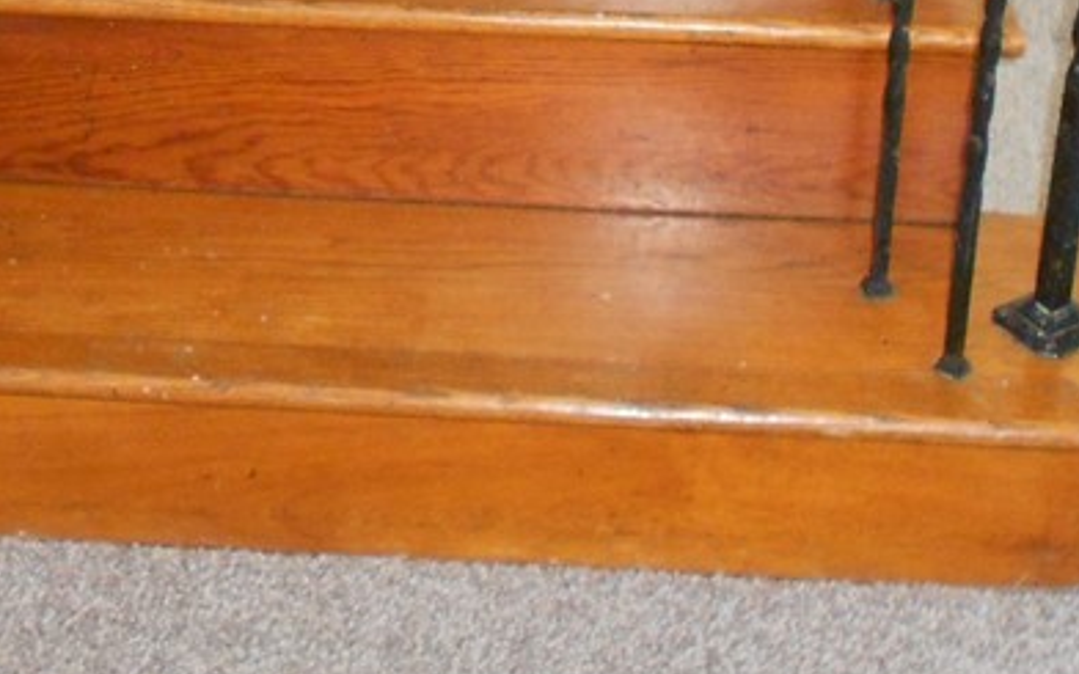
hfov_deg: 28.6
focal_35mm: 72
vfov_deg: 17.3
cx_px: 570
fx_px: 2117
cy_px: -127
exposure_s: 1/25
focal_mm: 4.6
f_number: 3.2
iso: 320
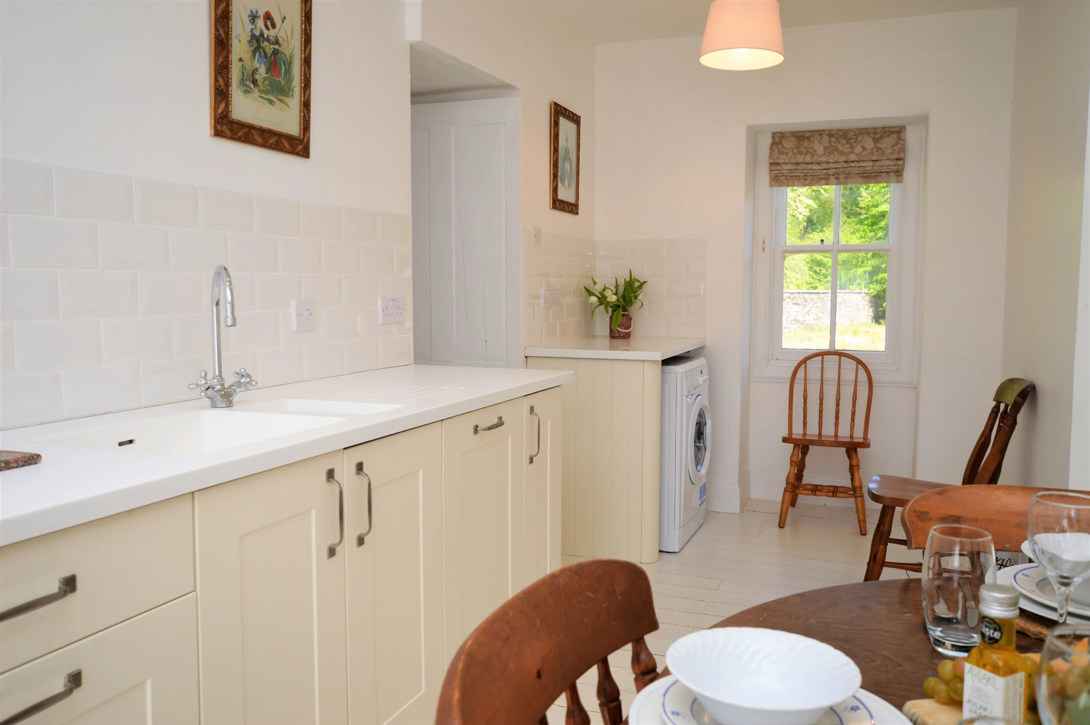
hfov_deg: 62.0
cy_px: 362
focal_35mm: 30
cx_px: 545
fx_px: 907
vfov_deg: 43.5
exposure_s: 1/100
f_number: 5
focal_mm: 20
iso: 100
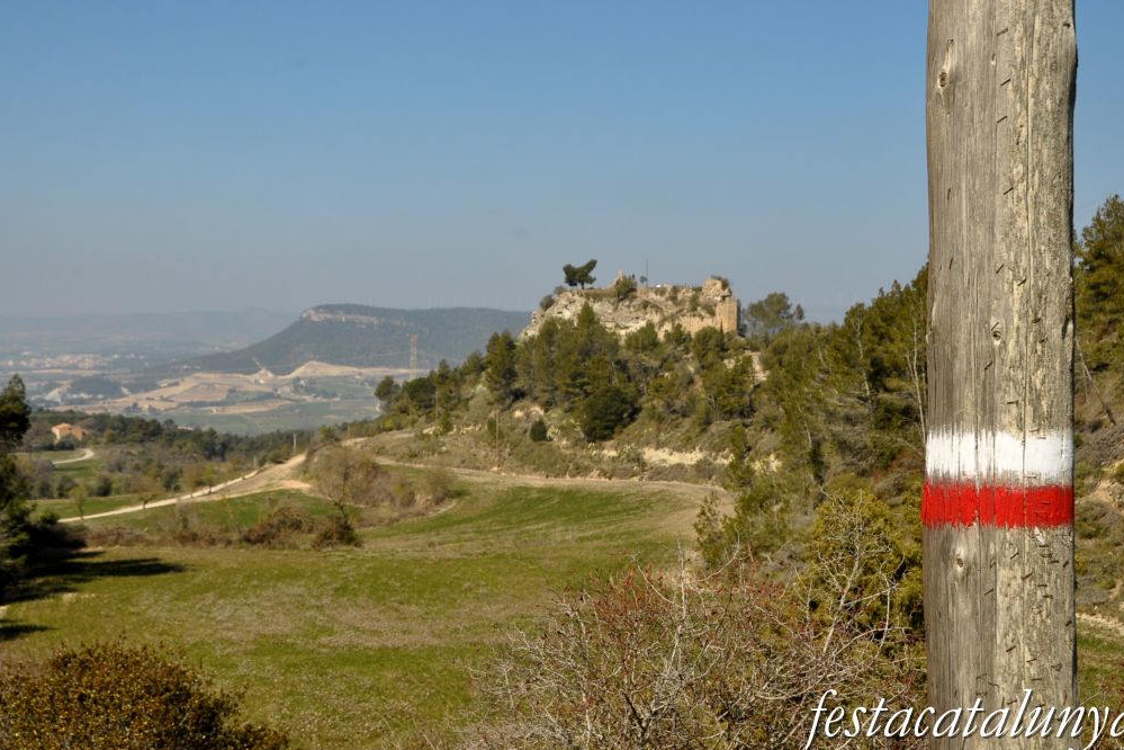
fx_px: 1342
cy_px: 374
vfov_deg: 31.2
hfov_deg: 45.4
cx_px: 570
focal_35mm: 43
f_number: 11
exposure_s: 1/500
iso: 320
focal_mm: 28
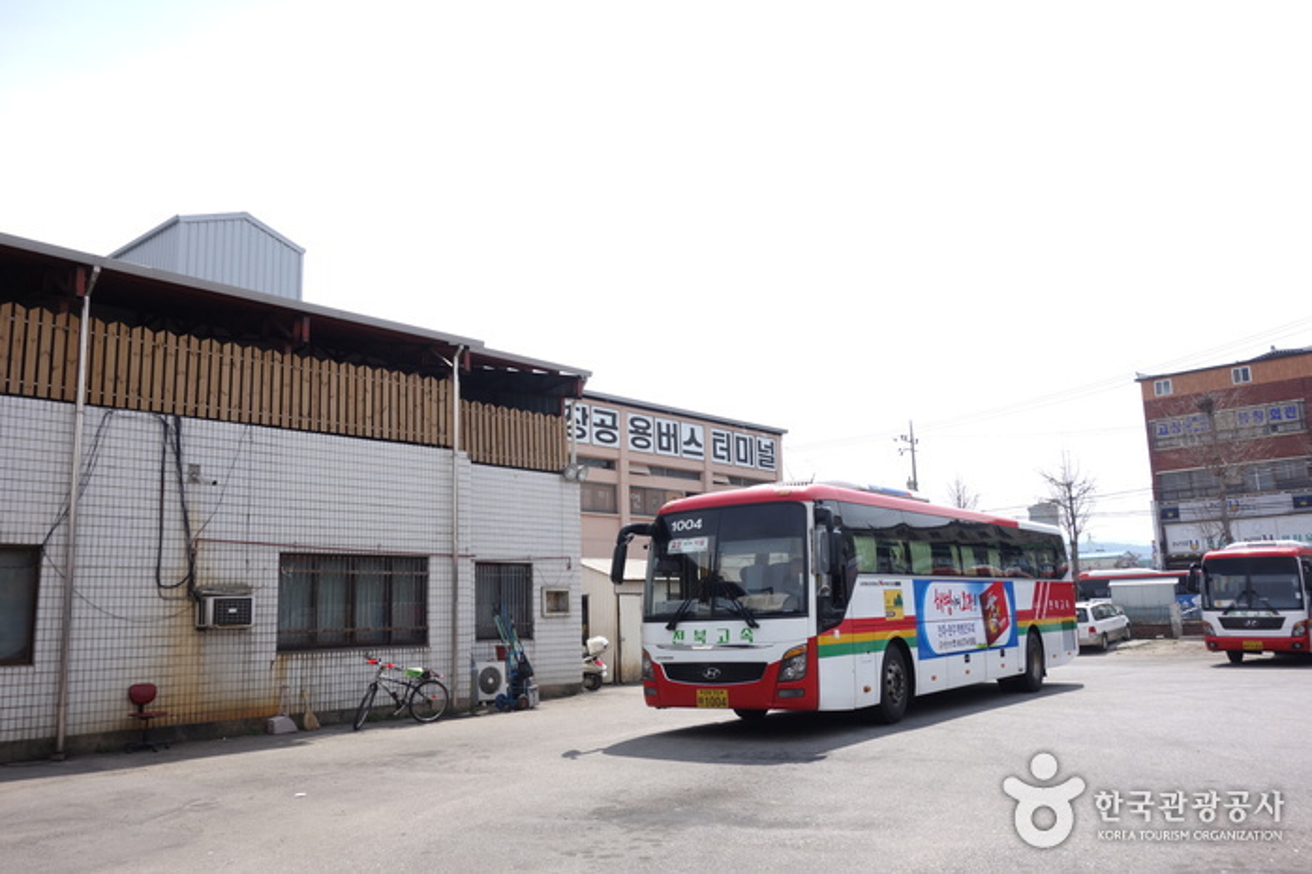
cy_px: 437
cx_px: 656
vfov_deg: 46.4
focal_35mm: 28
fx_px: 1020
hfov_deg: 65.5
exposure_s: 1/320
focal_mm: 10.4
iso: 100
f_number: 6.3
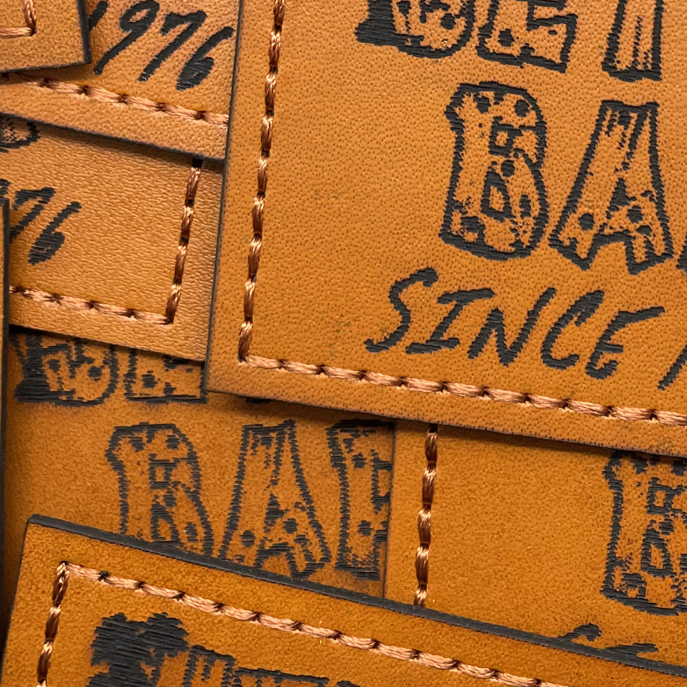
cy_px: -61
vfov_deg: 22.1
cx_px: 459
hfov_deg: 23.3
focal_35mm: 74
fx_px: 1662
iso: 100
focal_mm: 4.2
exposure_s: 1/101
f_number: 1.6
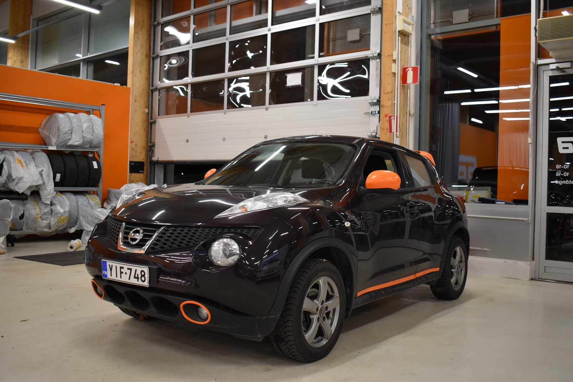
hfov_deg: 55.1
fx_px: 549
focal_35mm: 34
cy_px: 191
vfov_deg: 38.4
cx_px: 286
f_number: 4
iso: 500
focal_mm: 23
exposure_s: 1/60
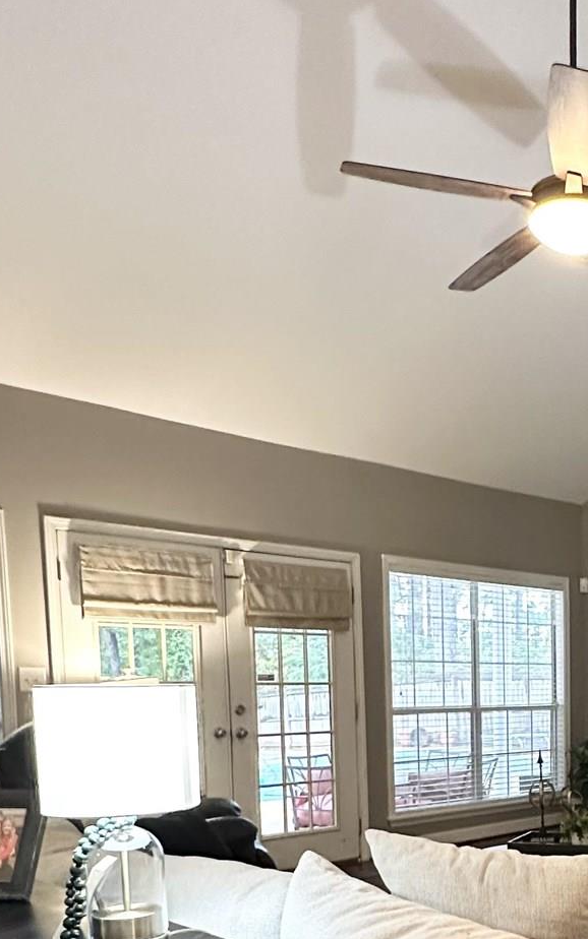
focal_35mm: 37
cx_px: 604
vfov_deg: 49.4
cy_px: 762
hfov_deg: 31.5
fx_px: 948
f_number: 2.2
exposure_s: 1/60
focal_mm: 2.22
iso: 500
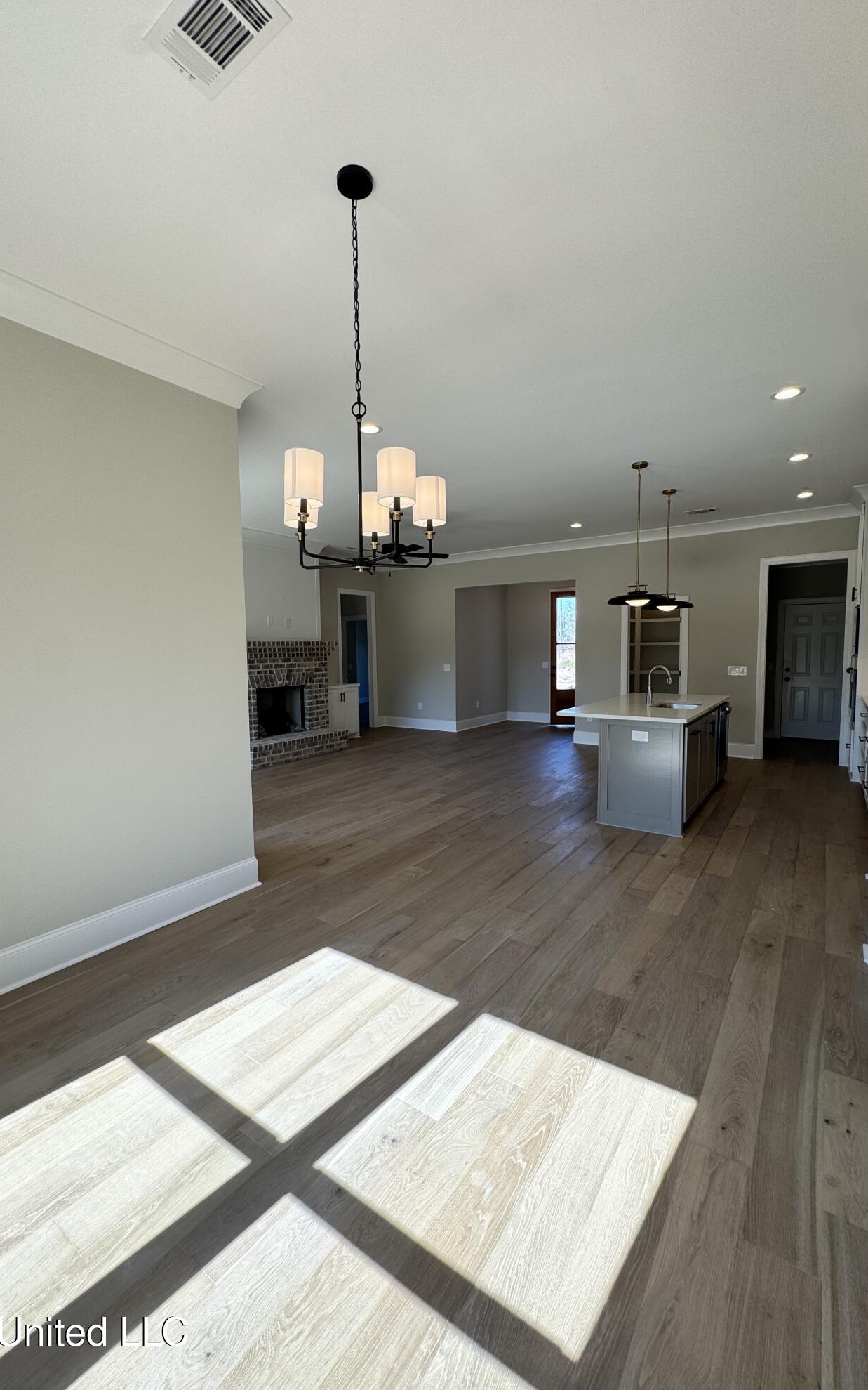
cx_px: 427
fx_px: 568
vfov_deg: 101.5
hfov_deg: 74.8
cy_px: 694
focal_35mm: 15
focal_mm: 2.22
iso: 40
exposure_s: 1/158
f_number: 2.2
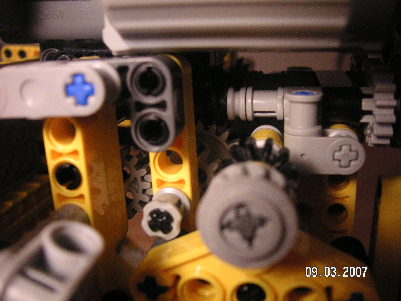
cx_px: 200
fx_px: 429
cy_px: 150
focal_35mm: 37
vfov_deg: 38.7
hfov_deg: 50.1
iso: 100
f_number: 2.8
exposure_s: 1/45
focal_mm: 6.1
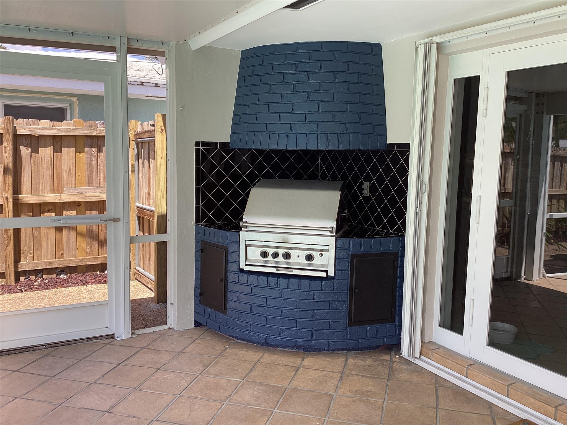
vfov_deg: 45.4
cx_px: 284
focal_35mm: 31
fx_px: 508
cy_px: 212
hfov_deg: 58.4
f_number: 2.4
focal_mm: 3.3
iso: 25
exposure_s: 1/146
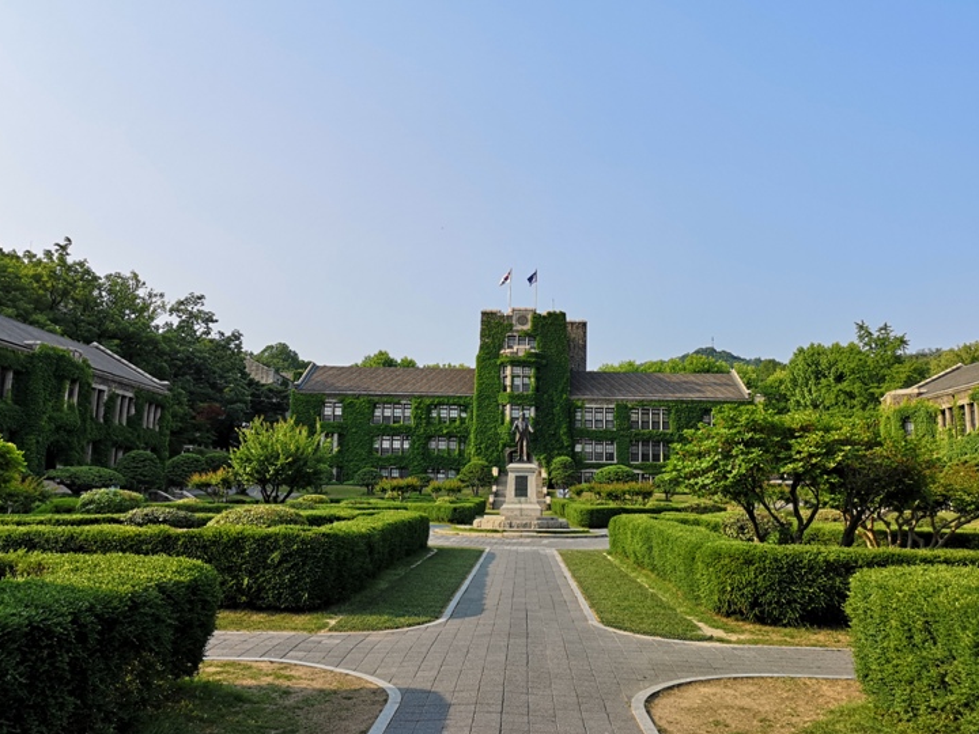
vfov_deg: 46.8
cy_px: 364
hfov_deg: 60.0
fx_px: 848
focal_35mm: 30
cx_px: 503
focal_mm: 3.95
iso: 50
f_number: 1.8
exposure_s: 1/1835
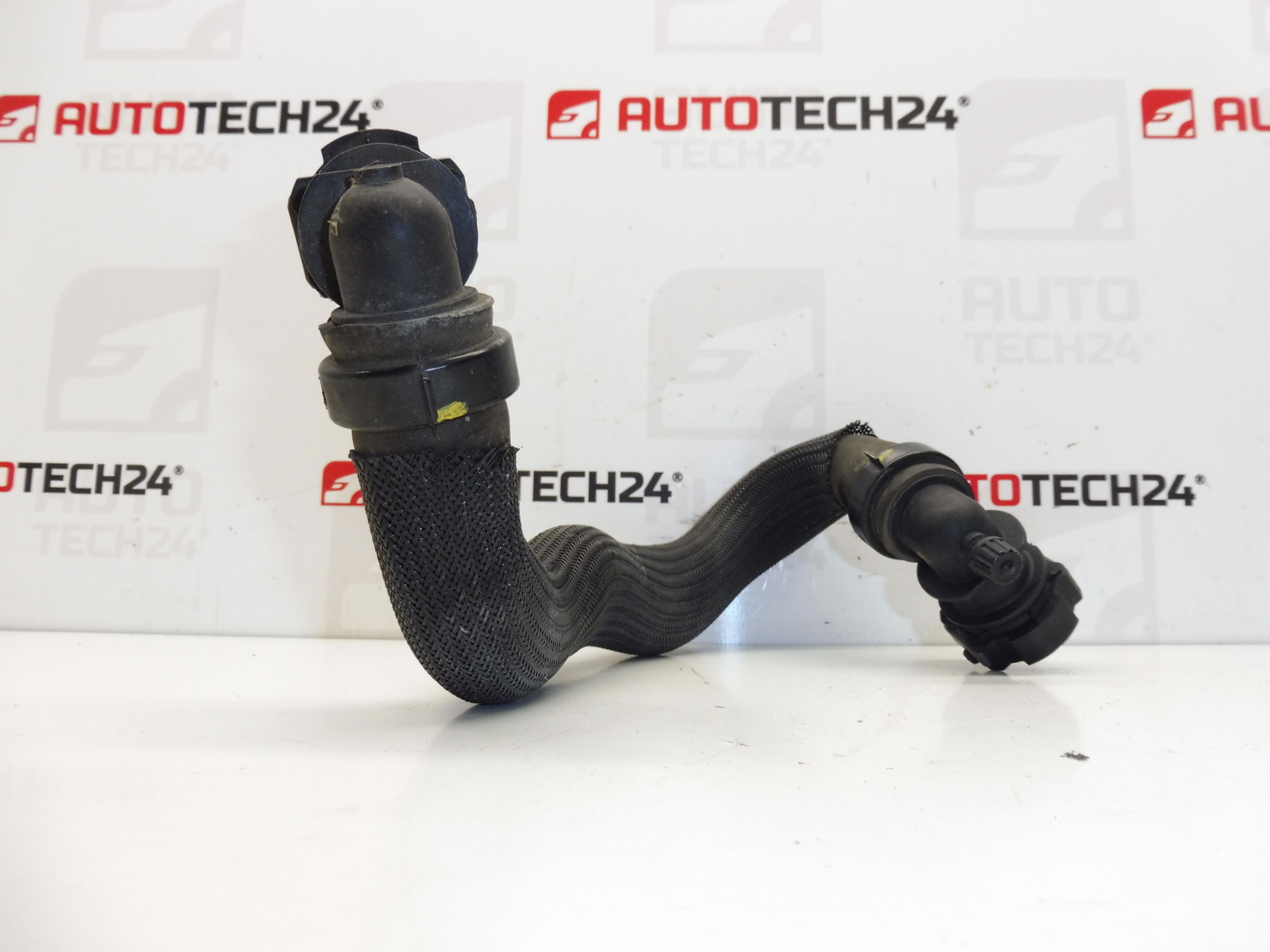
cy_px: 476
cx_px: 635
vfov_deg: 56.8
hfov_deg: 71.6
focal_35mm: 24
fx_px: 881
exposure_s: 1/60
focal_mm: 4.3
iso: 200
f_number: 3.5
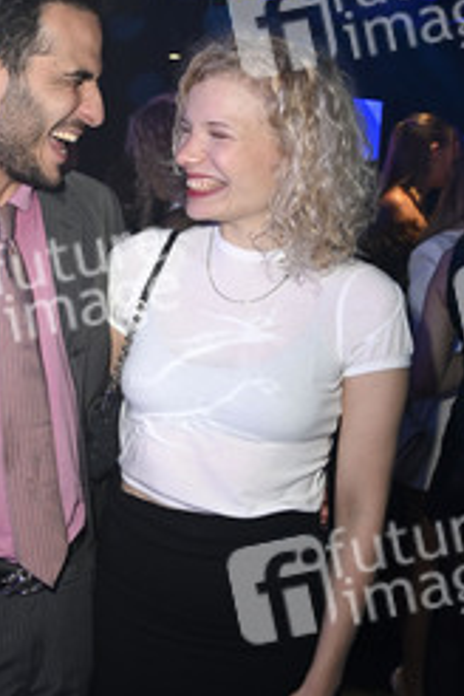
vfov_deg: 49.1
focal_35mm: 39
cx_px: 116
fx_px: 754
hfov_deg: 33.5
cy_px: 436
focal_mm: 24
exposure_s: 1/25
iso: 2000
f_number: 5.6
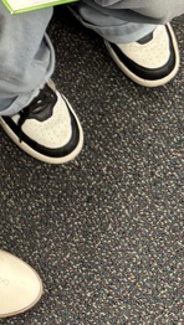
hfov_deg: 11.0
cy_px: -149
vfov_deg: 18.7
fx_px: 882
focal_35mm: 102
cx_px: -162
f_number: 1.78
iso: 200
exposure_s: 1/60
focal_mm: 6.76
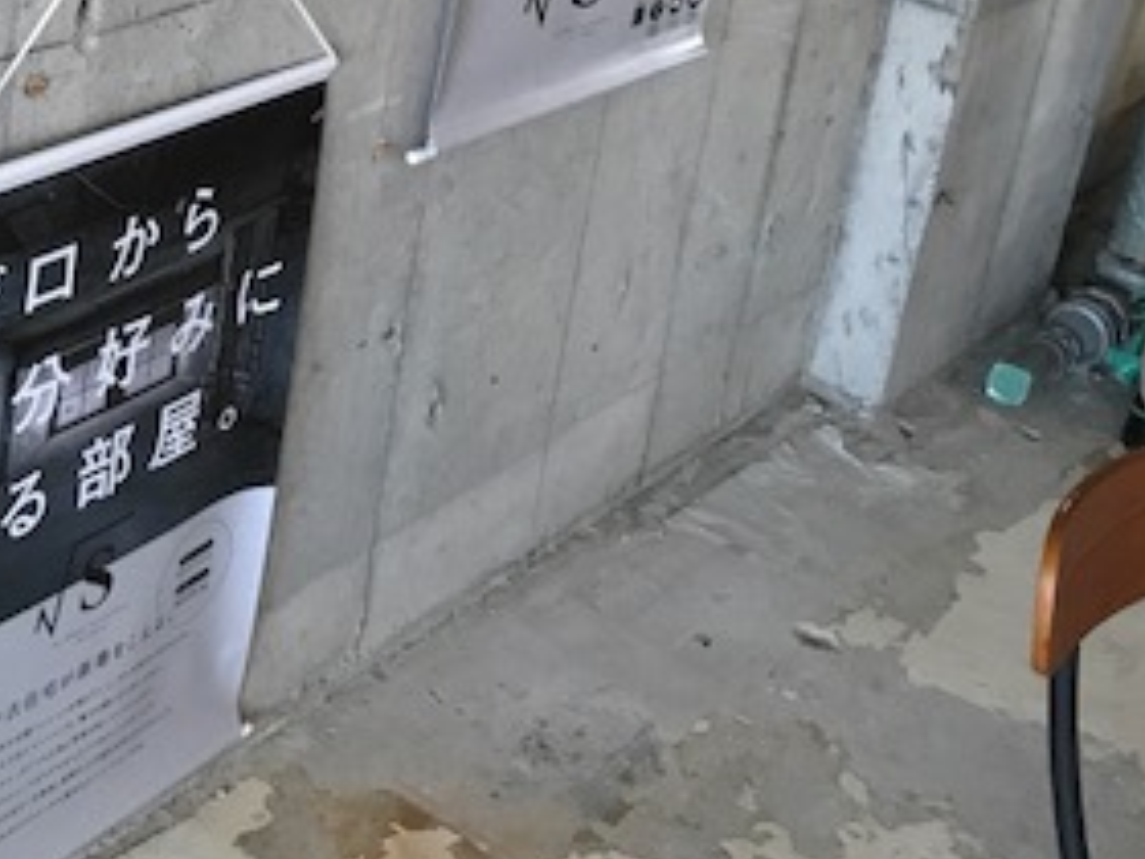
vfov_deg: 22.3
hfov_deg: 29.6
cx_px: 241
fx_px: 2117
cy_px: 61
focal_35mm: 64
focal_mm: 3.99
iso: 32
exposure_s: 1/30
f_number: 1.8
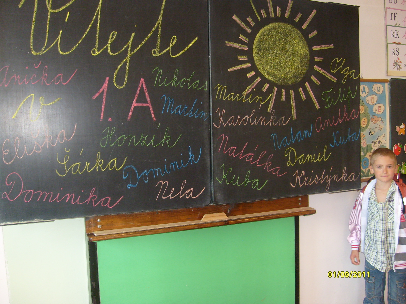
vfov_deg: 39.7
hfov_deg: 51.4
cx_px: 202
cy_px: 150
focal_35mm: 36
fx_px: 422
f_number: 2.8
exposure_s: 1/45
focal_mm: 5.8
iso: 100
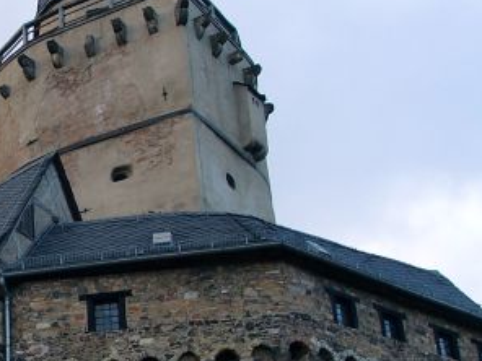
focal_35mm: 92
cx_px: -34
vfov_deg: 16.0
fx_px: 1281
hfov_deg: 20.4
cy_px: 228
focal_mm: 7.13
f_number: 4
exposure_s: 1/103
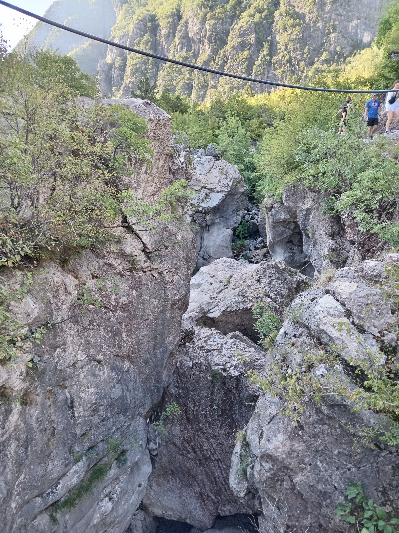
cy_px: 266
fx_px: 384
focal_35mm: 25
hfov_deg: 54.9
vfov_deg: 69.4
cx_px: 200
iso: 121
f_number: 1.8
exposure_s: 1/33.3
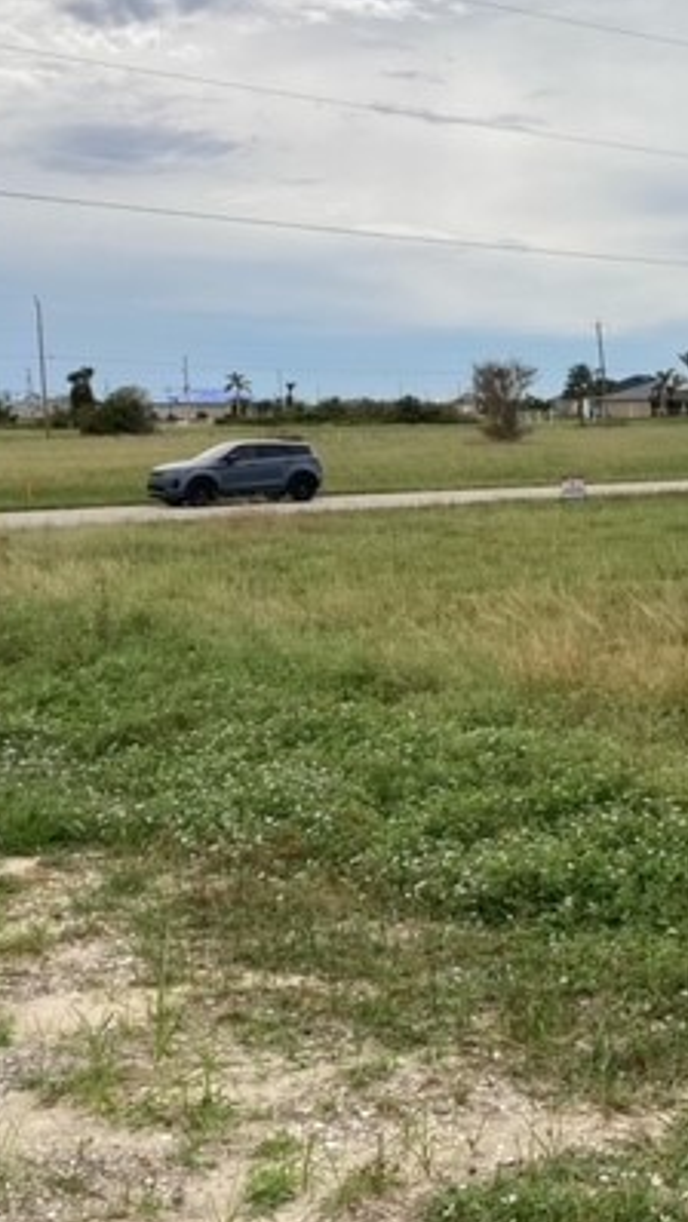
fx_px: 1588
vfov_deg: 42.0
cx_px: 743
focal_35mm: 49
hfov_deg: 23.1
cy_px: 516
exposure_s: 1/3472
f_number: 1.8
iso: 20
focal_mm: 3.99
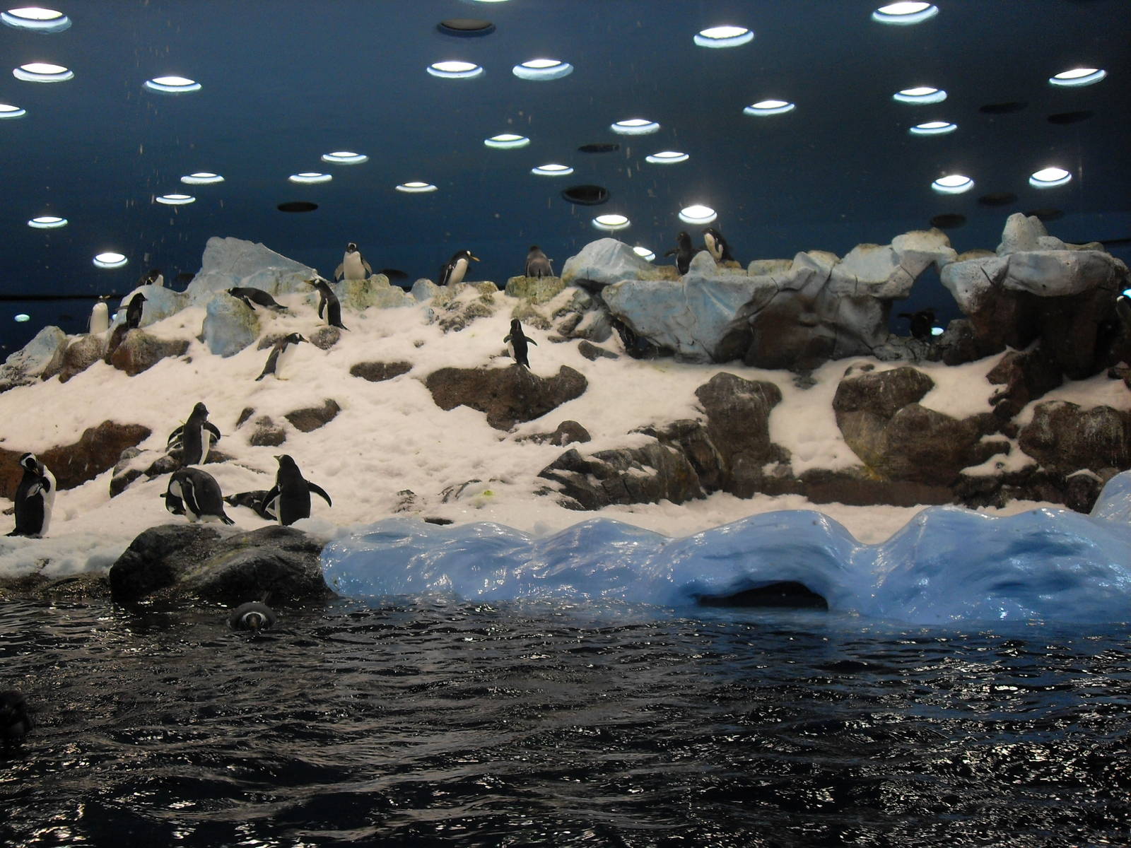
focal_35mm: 37
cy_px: 424
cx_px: 566
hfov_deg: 50.1
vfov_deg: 38.7
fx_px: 1209
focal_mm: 6.3
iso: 100
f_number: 2.8
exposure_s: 1/90
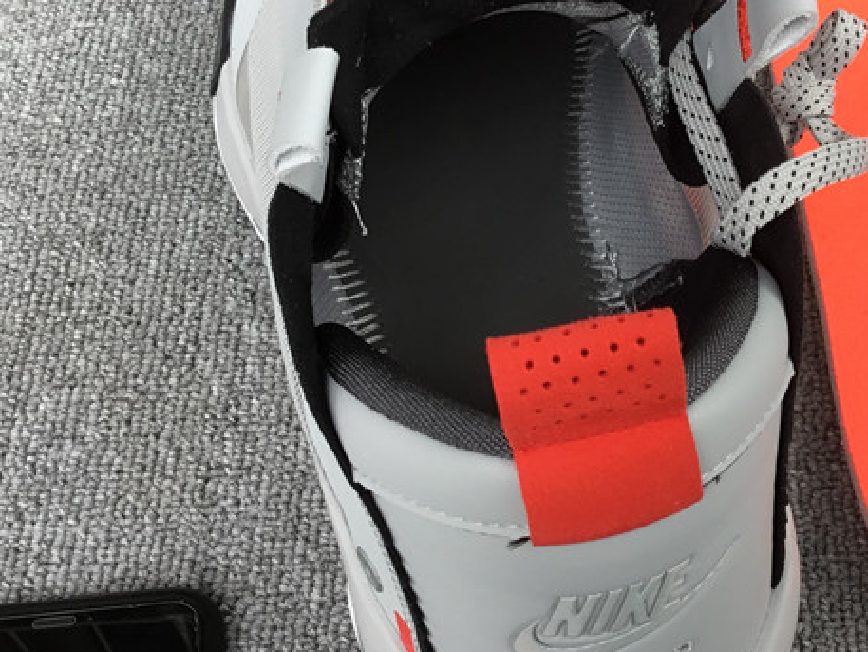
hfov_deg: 31.0
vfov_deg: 23.9
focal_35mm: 61
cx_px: 676
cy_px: 212
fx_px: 1530
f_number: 2.4
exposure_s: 1/100
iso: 32
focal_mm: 3.3
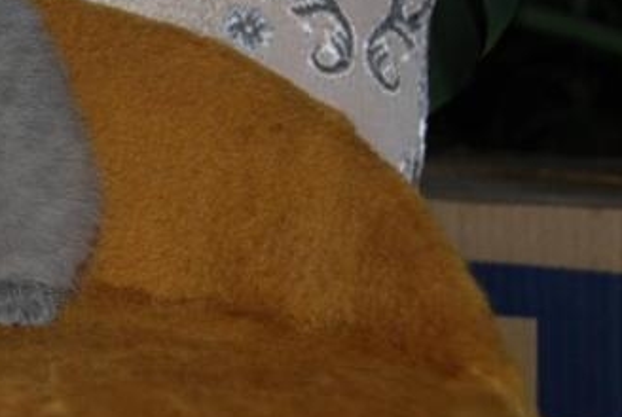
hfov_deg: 14.3
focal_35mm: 139
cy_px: 10
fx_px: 2406
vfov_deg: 9.8
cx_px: -131
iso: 100
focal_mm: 38
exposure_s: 1/60
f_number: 4.5
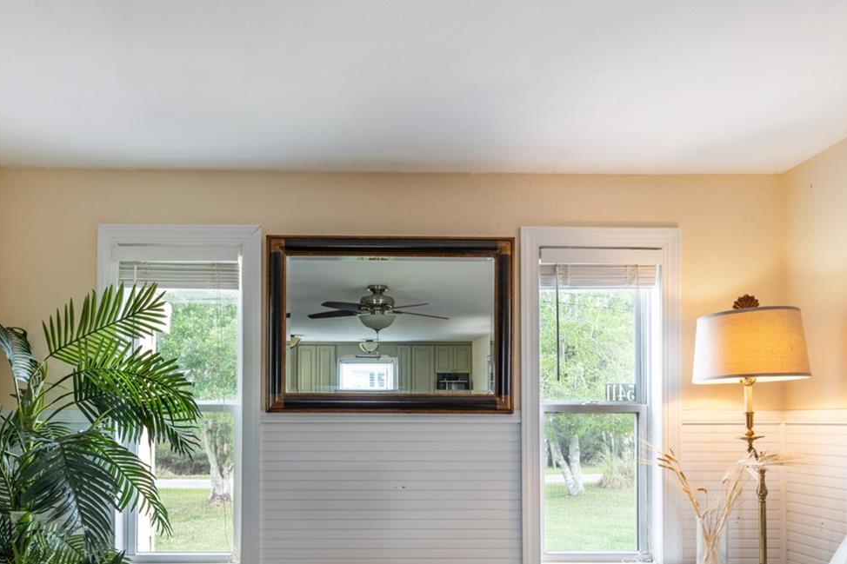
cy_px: 442
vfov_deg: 52.0
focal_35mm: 23
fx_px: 541
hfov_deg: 75.3
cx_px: 342
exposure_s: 1/40
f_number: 7.1
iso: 160
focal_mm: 14
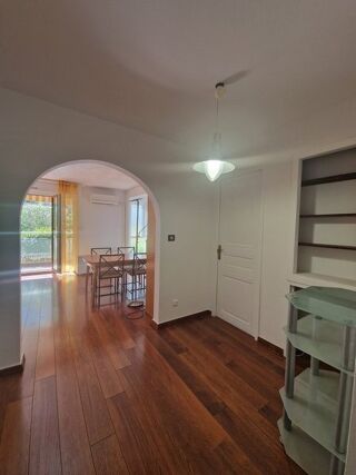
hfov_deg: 89.9
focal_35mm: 13
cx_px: 178
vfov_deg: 106.2
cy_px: 238
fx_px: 178
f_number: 2.2
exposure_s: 1/50
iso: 80
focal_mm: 2.2
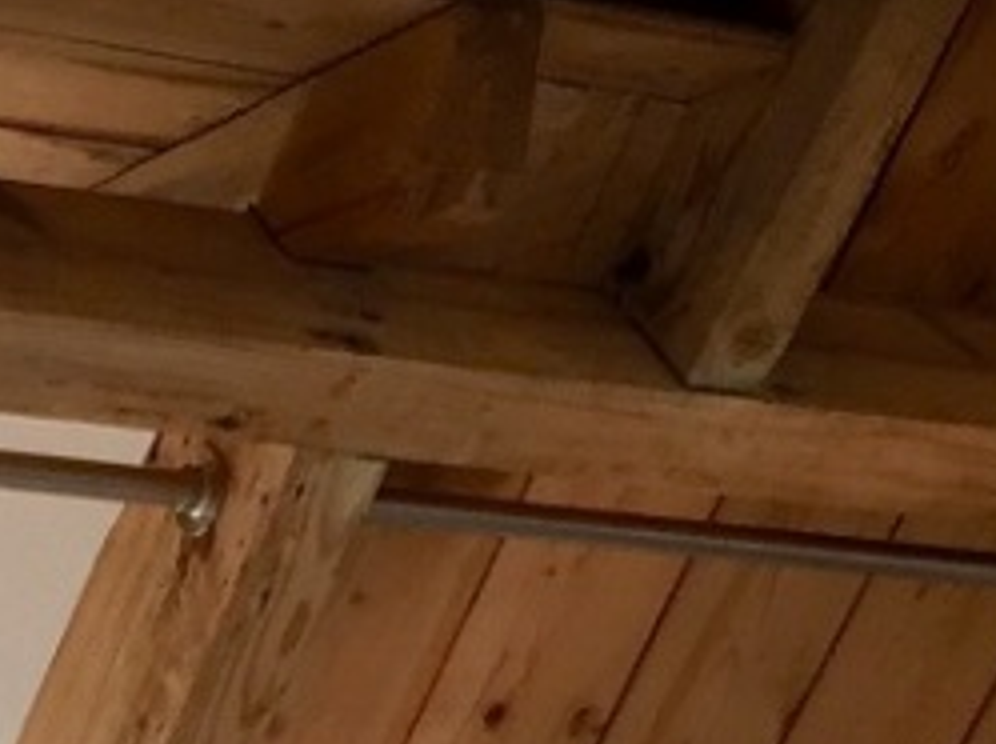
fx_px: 5028
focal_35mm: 175
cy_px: 1702
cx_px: -304
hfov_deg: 11.0
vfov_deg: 7.9
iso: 32
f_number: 2.2
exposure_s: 1/391
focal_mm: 4.15
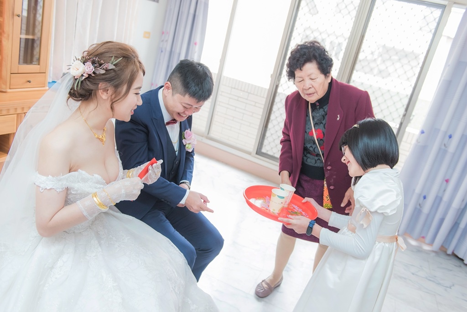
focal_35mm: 31
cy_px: 156
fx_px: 402
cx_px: 234
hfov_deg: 60.3
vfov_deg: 42.4
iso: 1600
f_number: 3.5
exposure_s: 1/200
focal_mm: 31
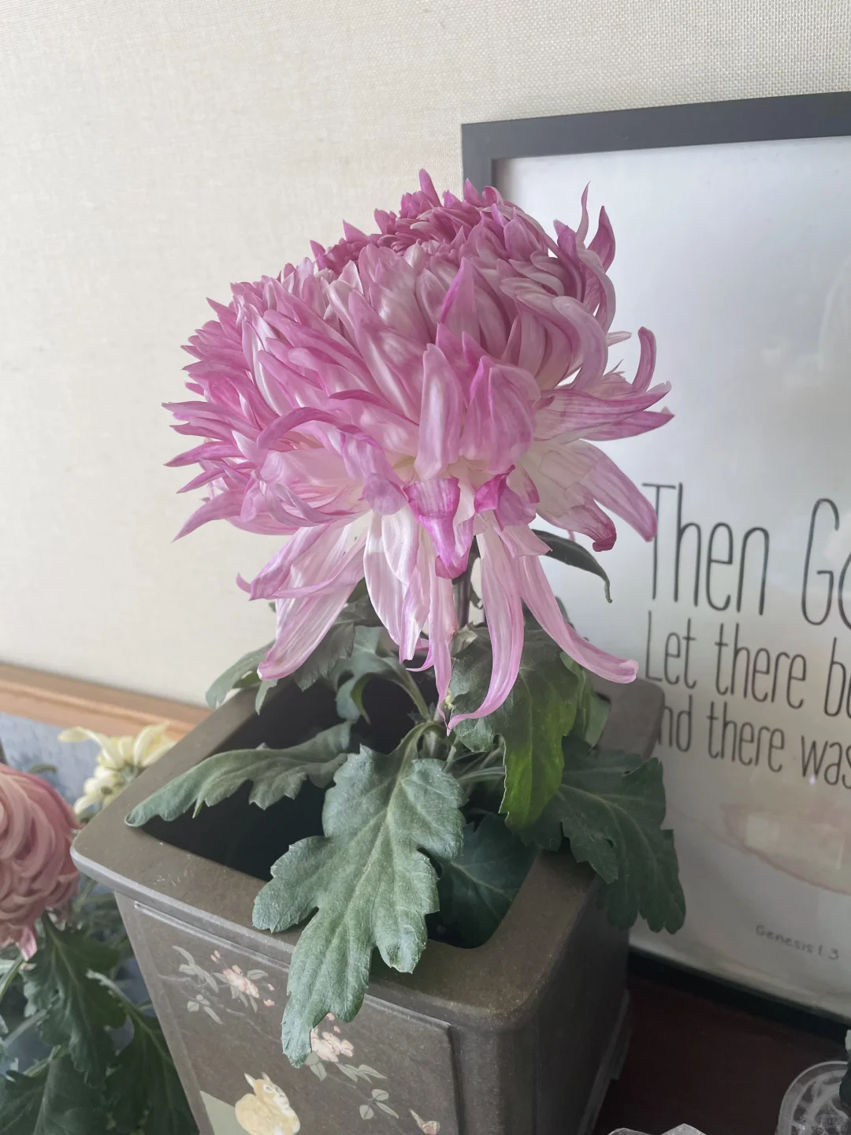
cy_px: 568
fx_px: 852
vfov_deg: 67.3
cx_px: 426
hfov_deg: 53.1
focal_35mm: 26
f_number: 1.6
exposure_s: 1/133
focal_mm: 4.2
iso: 32
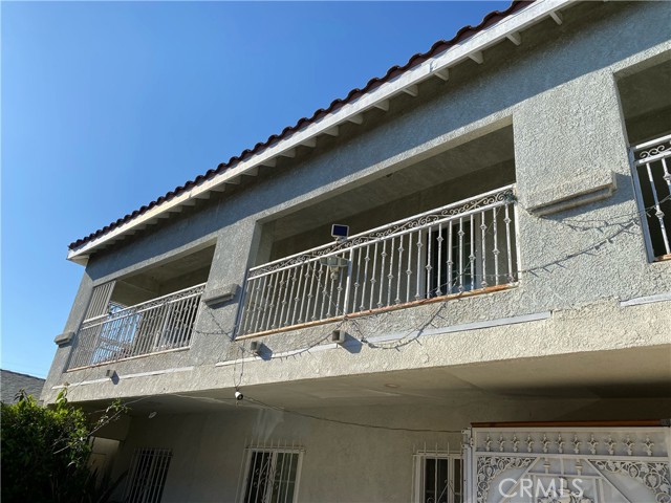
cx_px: 336
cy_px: 252
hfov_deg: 67.3
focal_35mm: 26
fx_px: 504
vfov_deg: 53.1
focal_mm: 4.25
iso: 32
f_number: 1.8
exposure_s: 1/2755
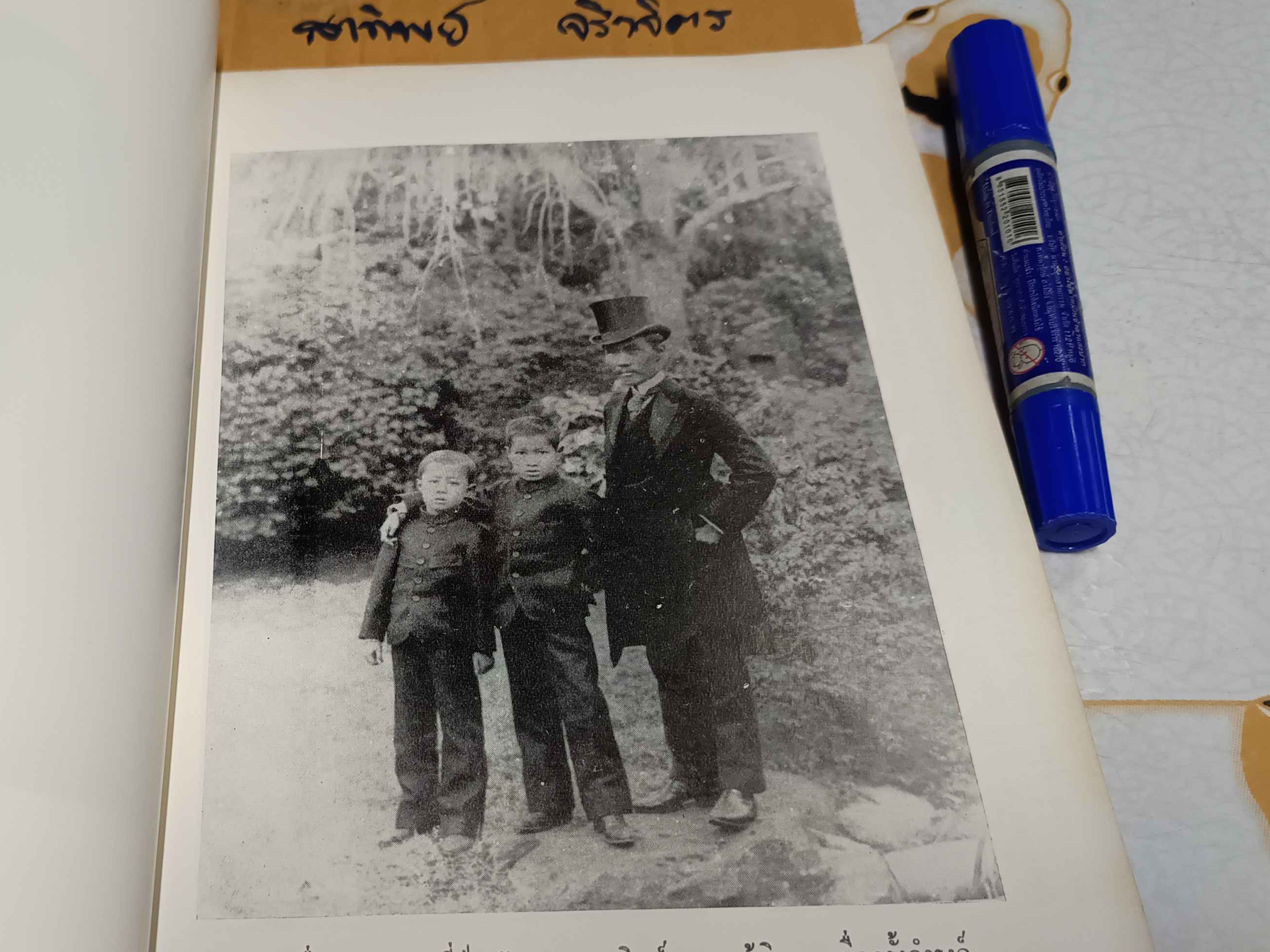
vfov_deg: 38.5
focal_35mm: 37
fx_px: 1357
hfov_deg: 49.1
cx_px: 406
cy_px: 583
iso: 1137
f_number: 1.7
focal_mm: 5.31
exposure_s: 1/50
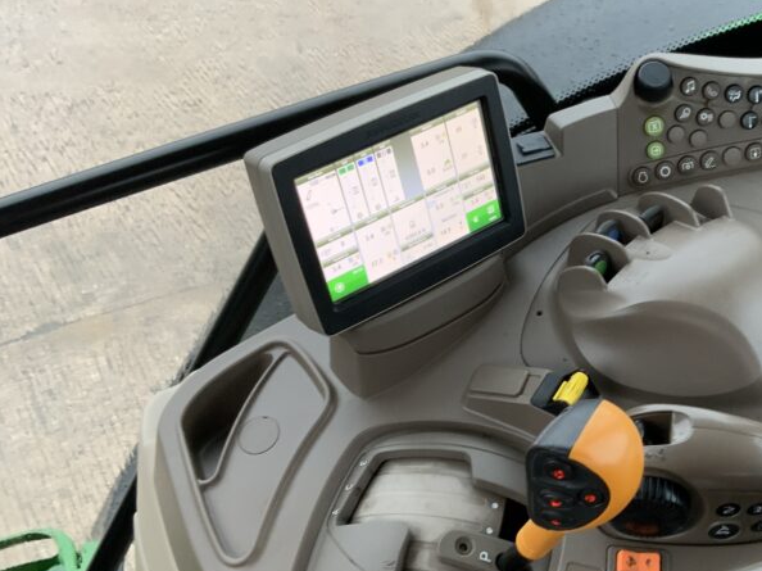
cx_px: 585
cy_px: 385
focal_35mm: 50
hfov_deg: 37.1
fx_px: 1100
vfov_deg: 28.9
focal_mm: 3
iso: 80
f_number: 1.8
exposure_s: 1/60
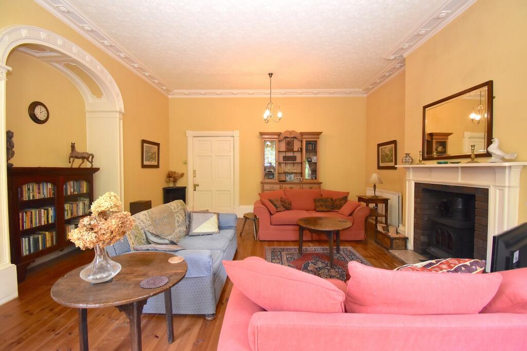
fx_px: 220
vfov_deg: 77.3
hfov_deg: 100.4
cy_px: 176
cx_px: 264
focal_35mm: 15
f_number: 4.5
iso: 1400
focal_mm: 10
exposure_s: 1/125
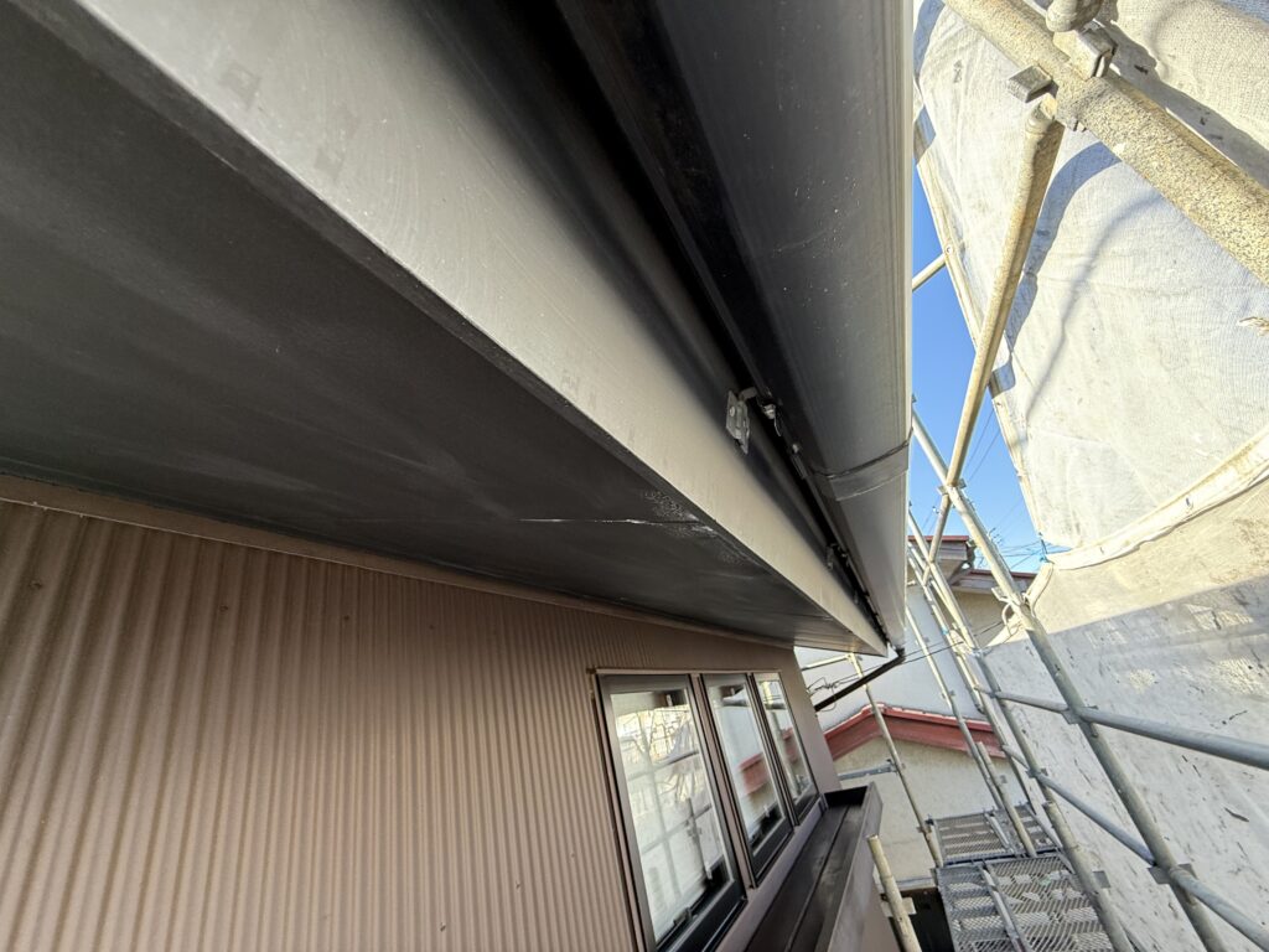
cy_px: 476
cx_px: 634
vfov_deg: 85.7
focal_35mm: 14
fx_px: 513
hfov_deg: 102.1
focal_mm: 2.22
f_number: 2.2
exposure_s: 1/99
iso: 125
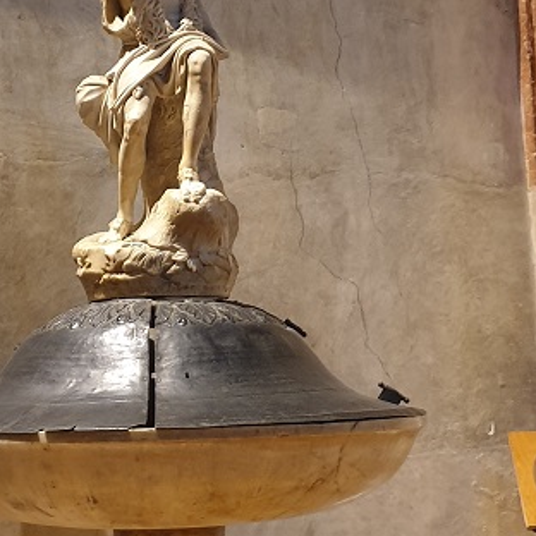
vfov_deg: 34.2
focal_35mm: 49
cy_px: 158
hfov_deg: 34.3
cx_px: 168
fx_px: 858
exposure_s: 1/17
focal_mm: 4.3
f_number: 1.5
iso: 320
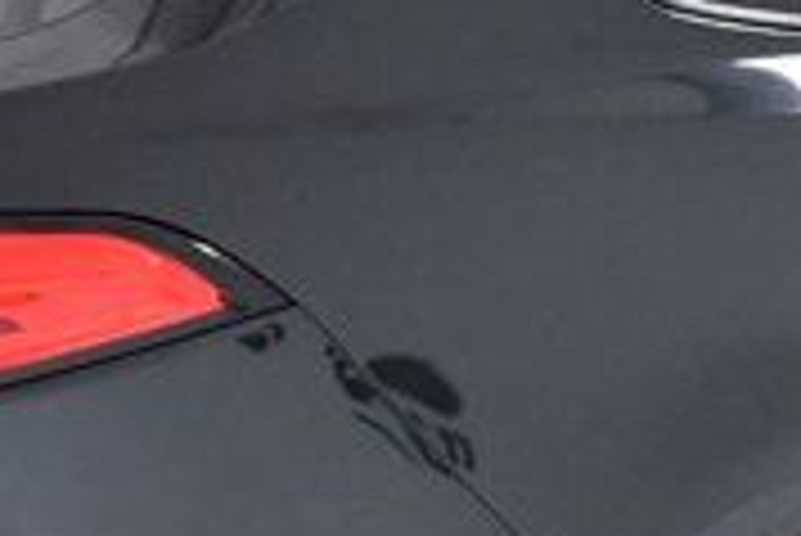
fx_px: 4988
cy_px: 297
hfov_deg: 9.2
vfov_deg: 6.1
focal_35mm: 224
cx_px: 639
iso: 2500
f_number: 9
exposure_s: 1/320
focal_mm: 26
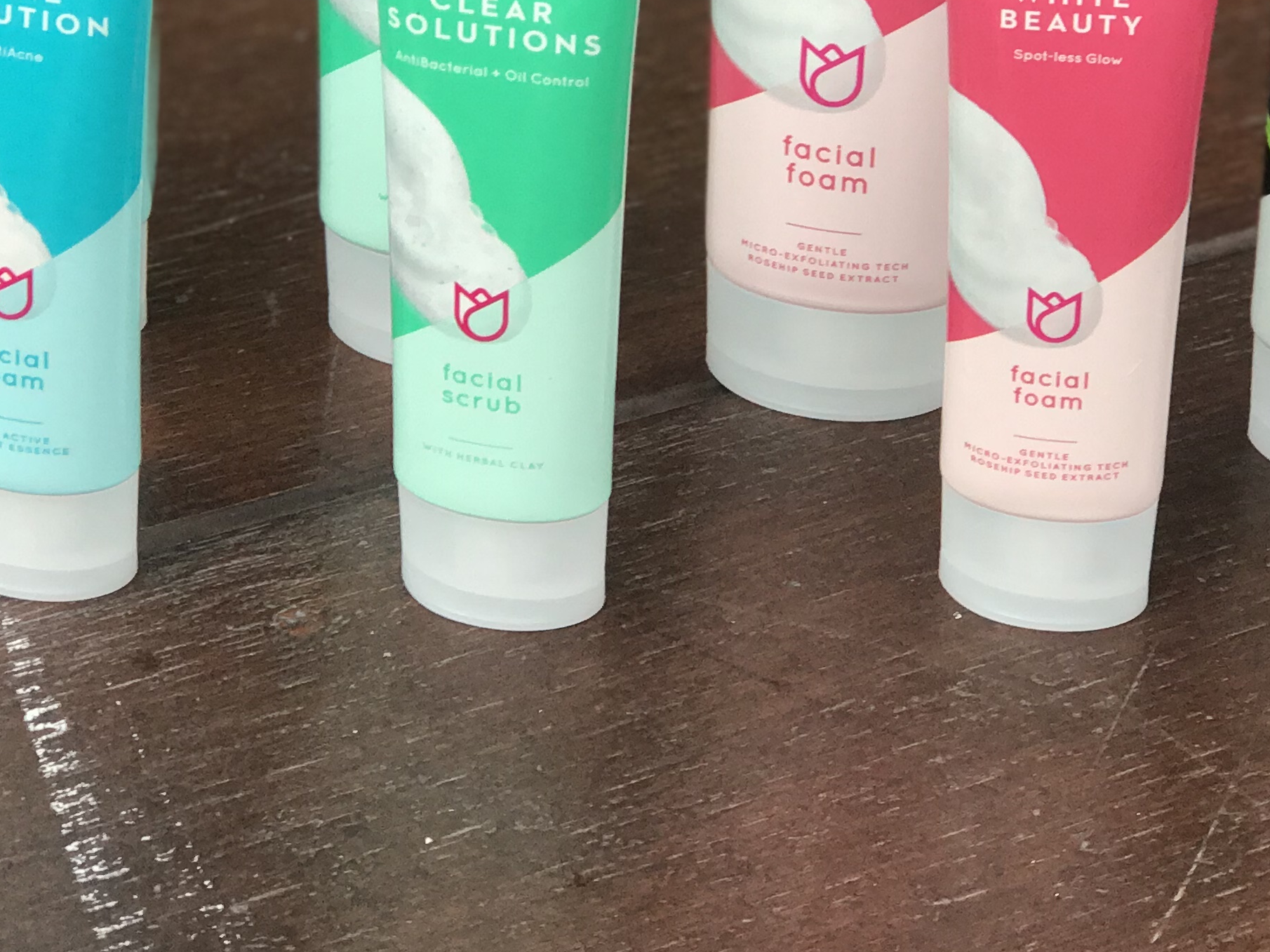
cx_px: 557
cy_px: 52
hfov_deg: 15.5
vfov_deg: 11.6
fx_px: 4659
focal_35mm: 127
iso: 100
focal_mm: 6.6
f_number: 2.8
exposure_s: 1/50
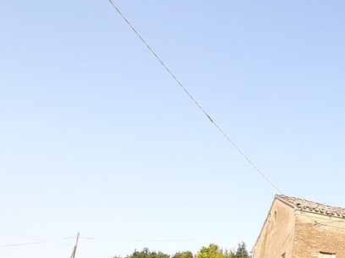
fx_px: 408
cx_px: 407
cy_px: 222
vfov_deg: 33.6
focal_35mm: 41
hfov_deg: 36.3
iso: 40
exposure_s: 1/208
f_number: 2.2
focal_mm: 1.42
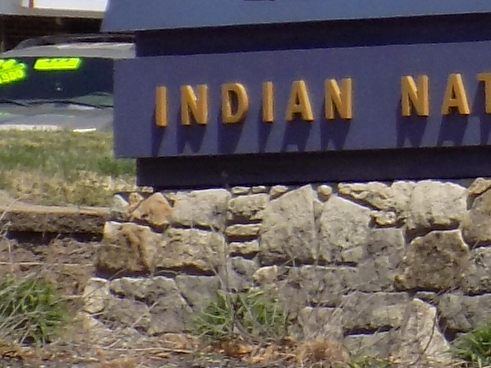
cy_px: -267
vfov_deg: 2.3
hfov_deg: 3.0
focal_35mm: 656
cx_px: 672
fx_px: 9305
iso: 80
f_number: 4.7
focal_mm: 19.1
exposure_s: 1/640
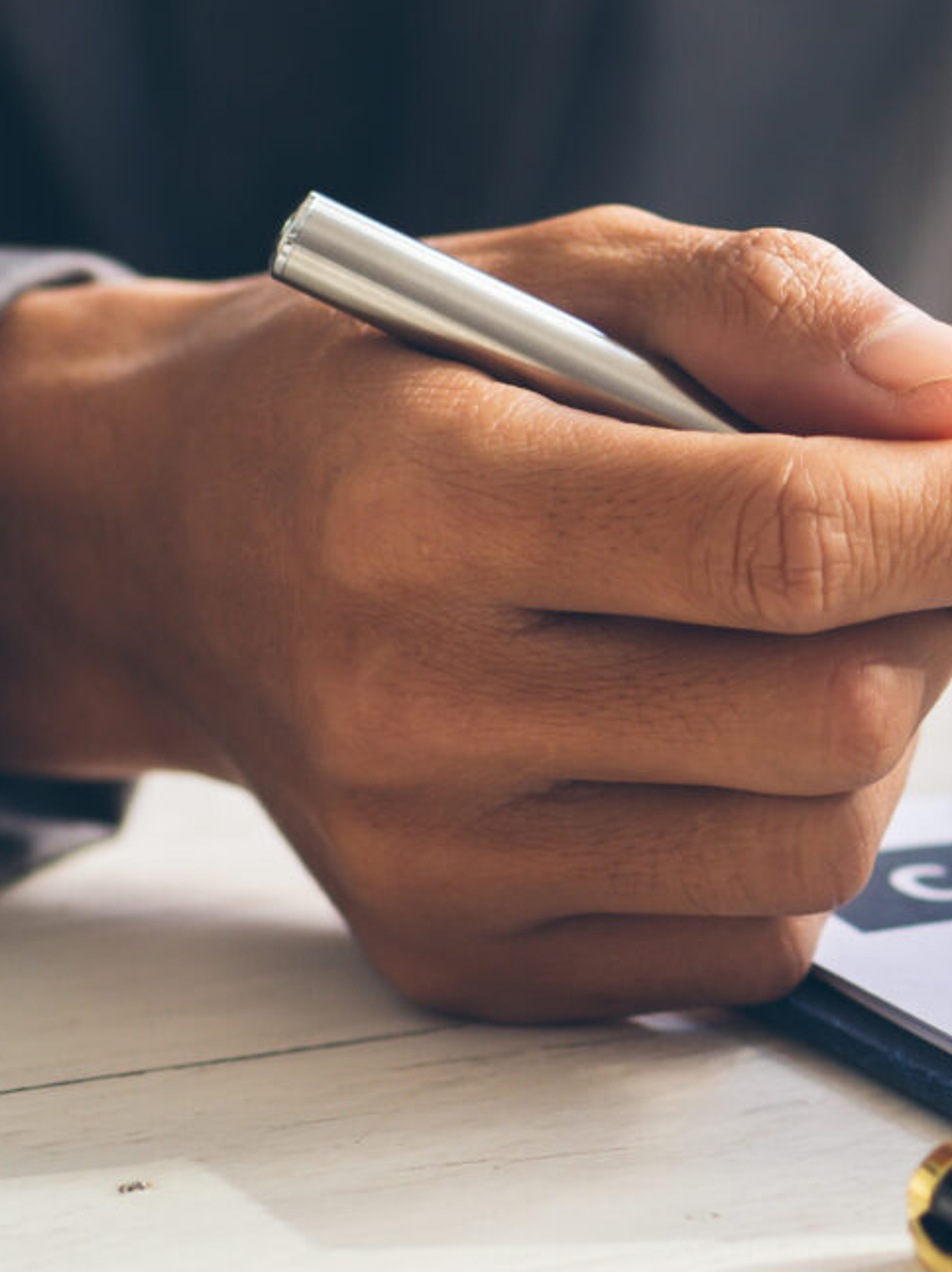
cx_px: 1564
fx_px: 11889
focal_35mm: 324
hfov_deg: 4.5
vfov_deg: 6.1
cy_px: 700
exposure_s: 1/100
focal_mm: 85
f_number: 2.8
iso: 160
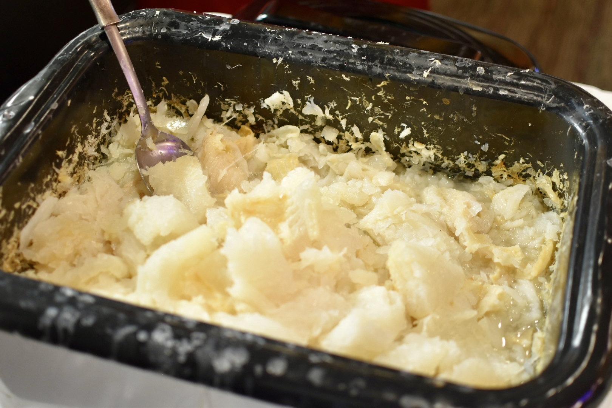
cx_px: 306
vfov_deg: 25.8
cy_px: 204
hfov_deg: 37.9
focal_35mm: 52
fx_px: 892
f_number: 2.2
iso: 800
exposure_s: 1/60
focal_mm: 35
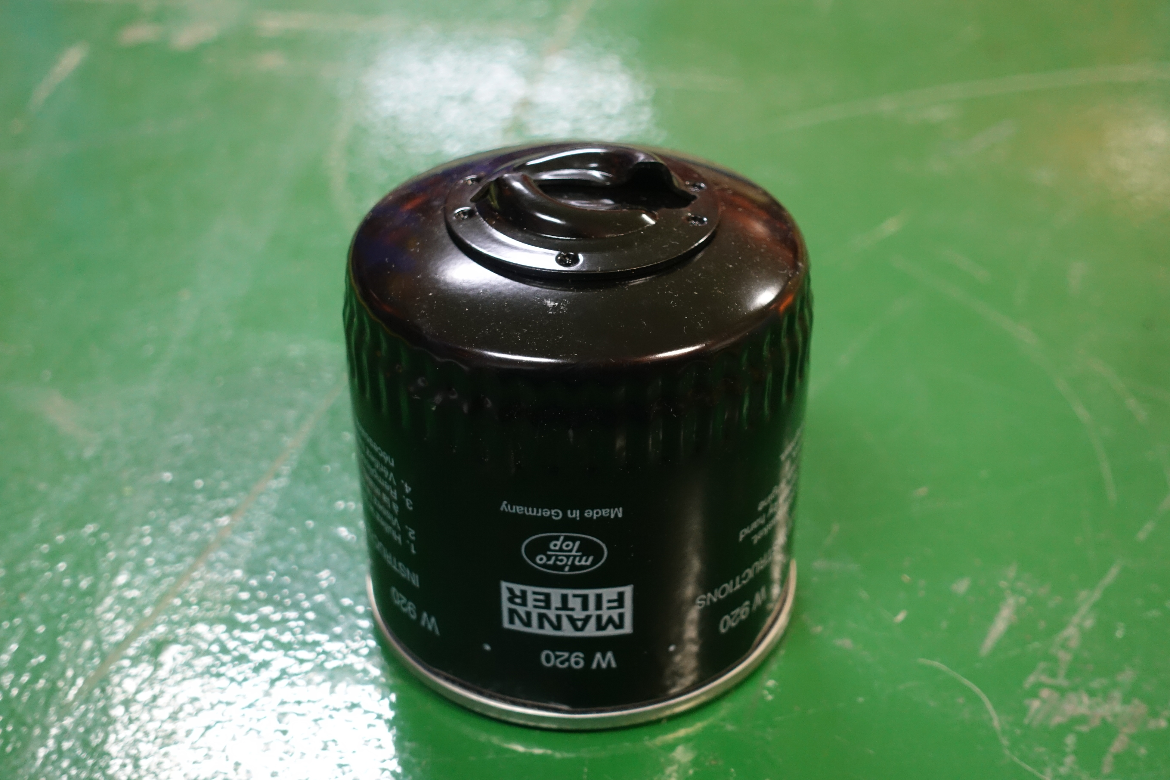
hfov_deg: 40.3
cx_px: 585
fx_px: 1592
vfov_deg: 27.5
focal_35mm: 49
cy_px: 390
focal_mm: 17.9
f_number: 2.8
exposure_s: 1/13
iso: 800
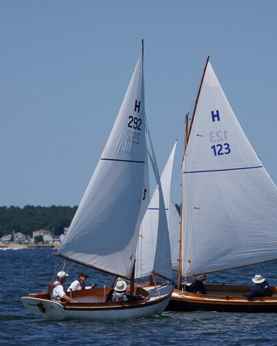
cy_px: 178
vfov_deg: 4.5
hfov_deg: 3.6
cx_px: 165
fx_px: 4426
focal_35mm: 432
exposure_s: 1/2000
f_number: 5.6
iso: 160
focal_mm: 196
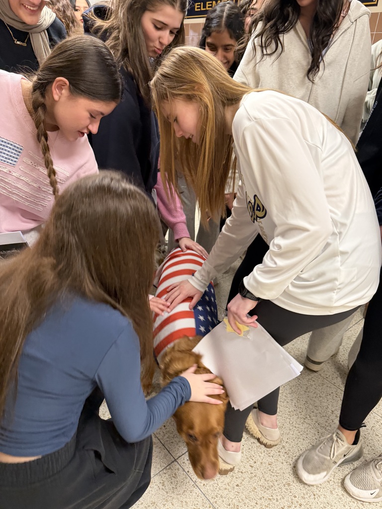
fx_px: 353
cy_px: 254
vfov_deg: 71.6
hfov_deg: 56.8
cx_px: 191
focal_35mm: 24
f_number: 1.78
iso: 320
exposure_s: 1/60
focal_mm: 6.76
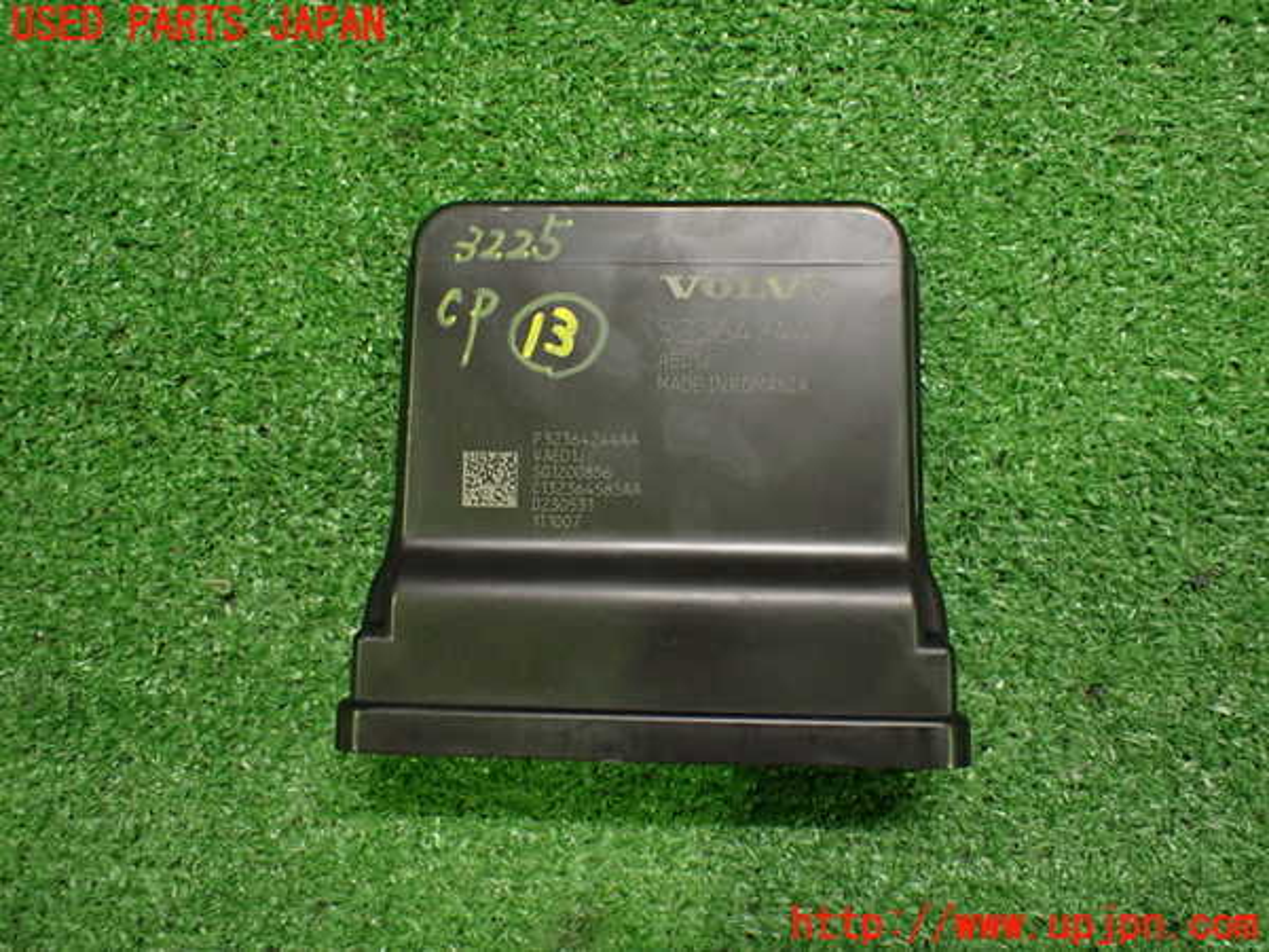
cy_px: 476
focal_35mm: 30
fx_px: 1100
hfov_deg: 60.0
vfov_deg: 46.8
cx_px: 634
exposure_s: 1/60
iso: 800
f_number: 2.3
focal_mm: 5.4
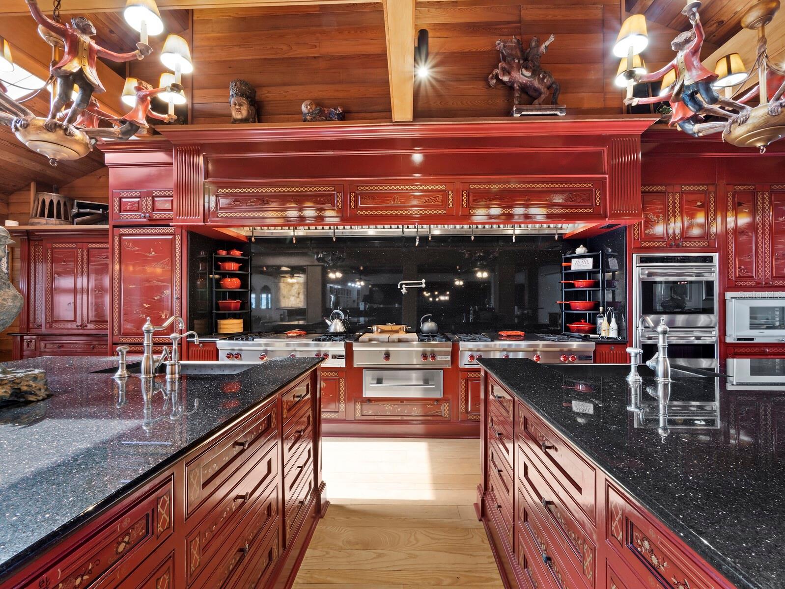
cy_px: 294
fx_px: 318
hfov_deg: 102.0
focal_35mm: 14
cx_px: 392
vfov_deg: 85.7
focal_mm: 7
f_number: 11
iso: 200
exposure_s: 1.6
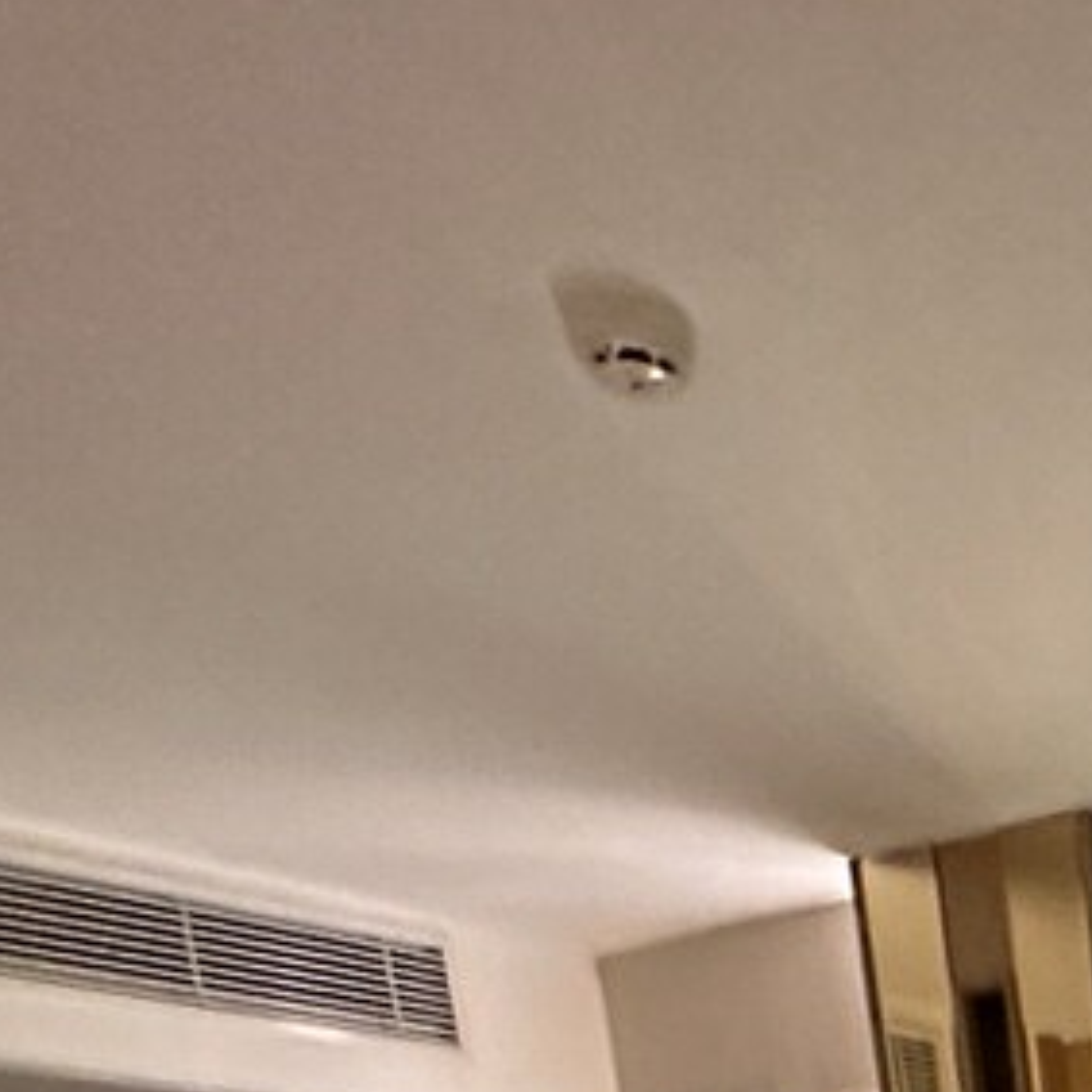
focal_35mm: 63
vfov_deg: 19.3
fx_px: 2248
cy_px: 2053
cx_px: 1829
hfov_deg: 21.0
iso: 640
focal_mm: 2.22
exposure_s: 1/50
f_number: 2.2
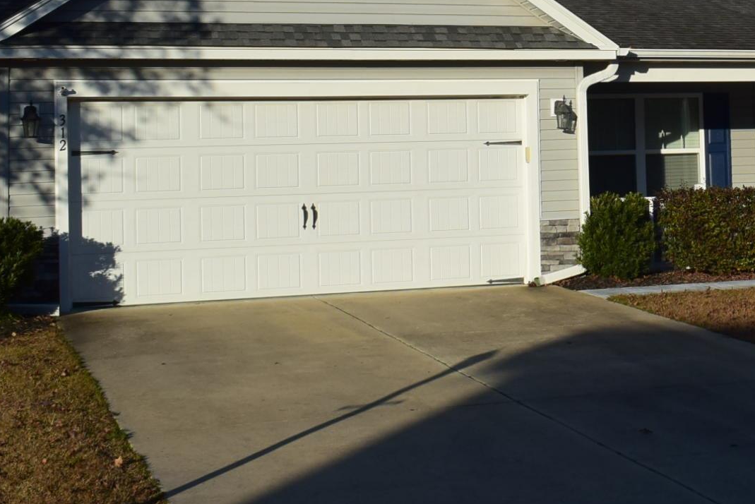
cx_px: 745
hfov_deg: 23.2
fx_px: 1763
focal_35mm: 84
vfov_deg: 16.1
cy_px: 44
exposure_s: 1/400
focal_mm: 20
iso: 400
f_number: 11
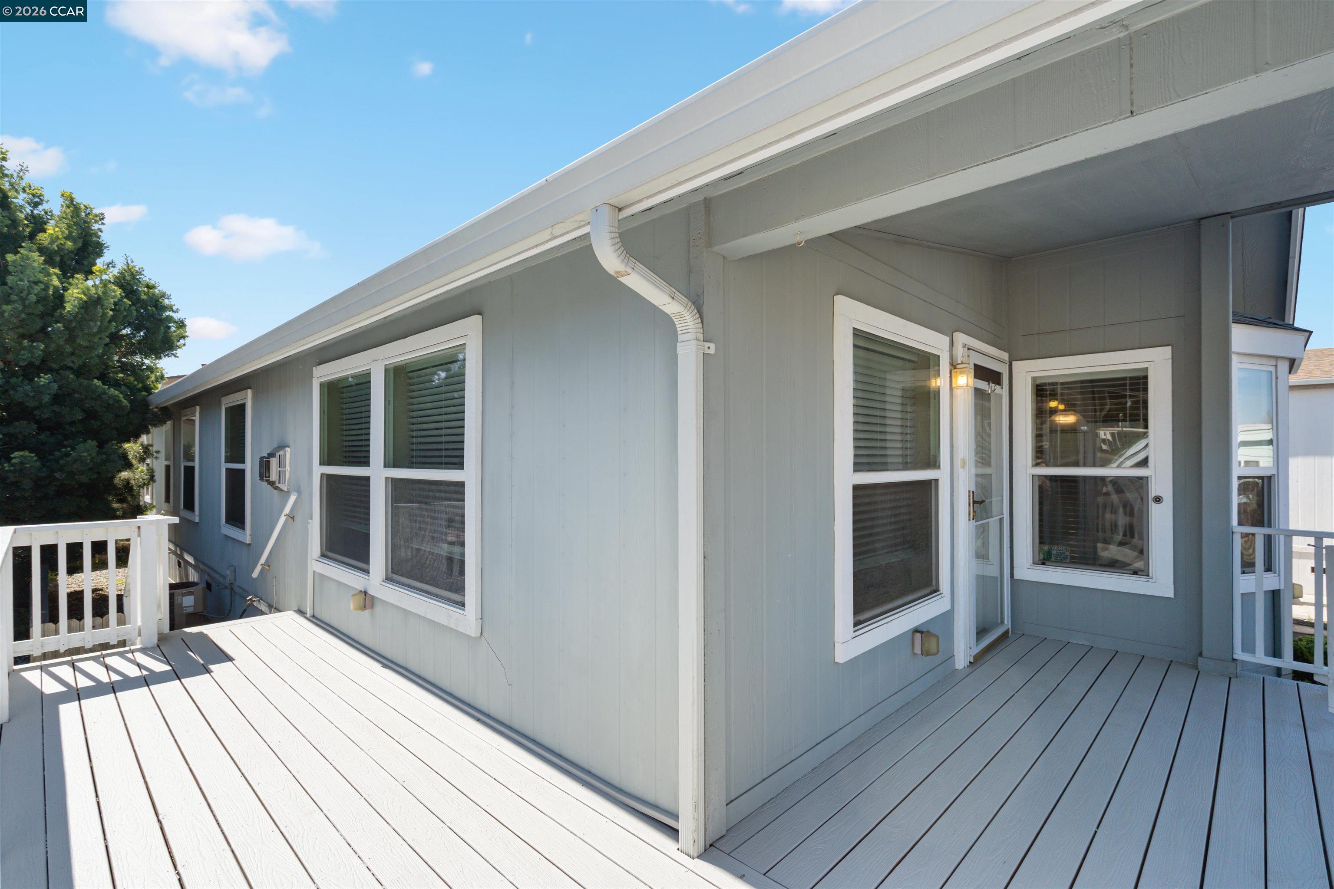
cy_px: 444
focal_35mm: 16
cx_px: 667
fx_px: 593
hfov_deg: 96.7
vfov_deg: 73.7
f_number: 8
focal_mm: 16
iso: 160
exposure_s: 1/200
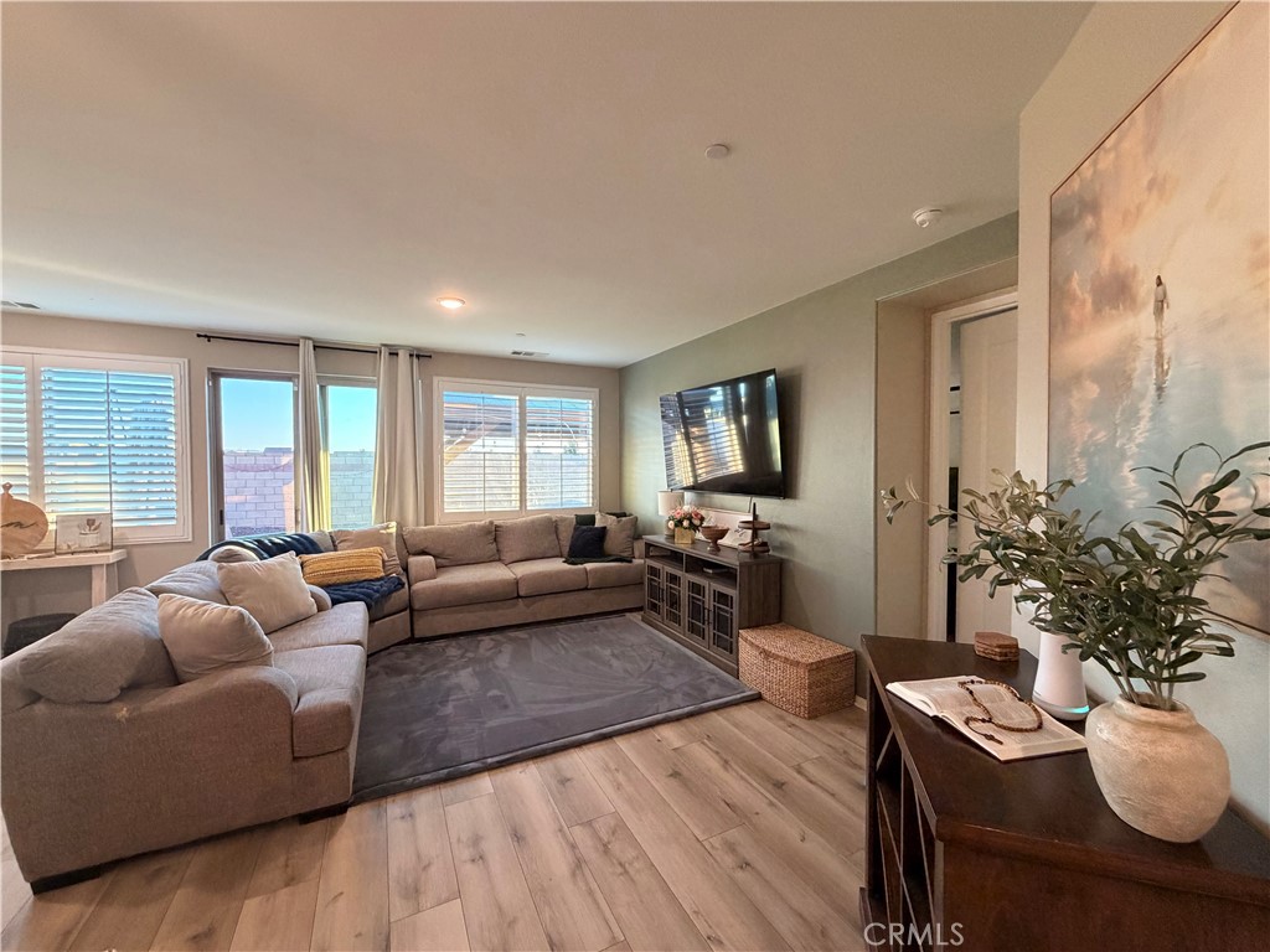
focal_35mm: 14
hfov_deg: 102.1
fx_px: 514
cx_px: 635
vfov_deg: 85.7
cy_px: 476
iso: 400
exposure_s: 1/60
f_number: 2.2
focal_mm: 2.22
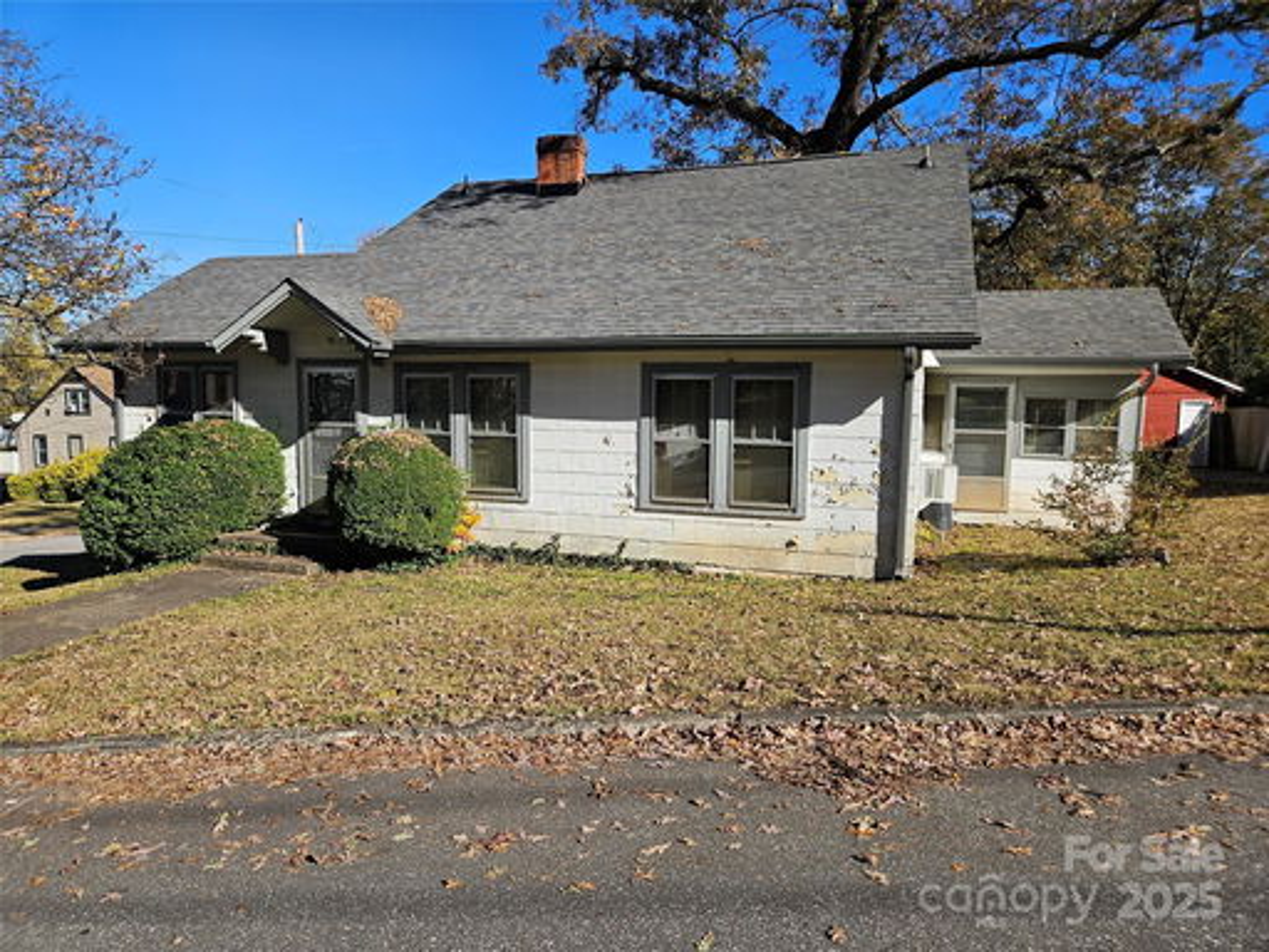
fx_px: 843
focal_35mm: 23
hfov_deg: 73.9
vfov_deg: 58.9
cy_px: 476
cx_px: 634
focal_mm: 5.4
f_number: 1.8
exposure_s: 1/1690
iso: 32
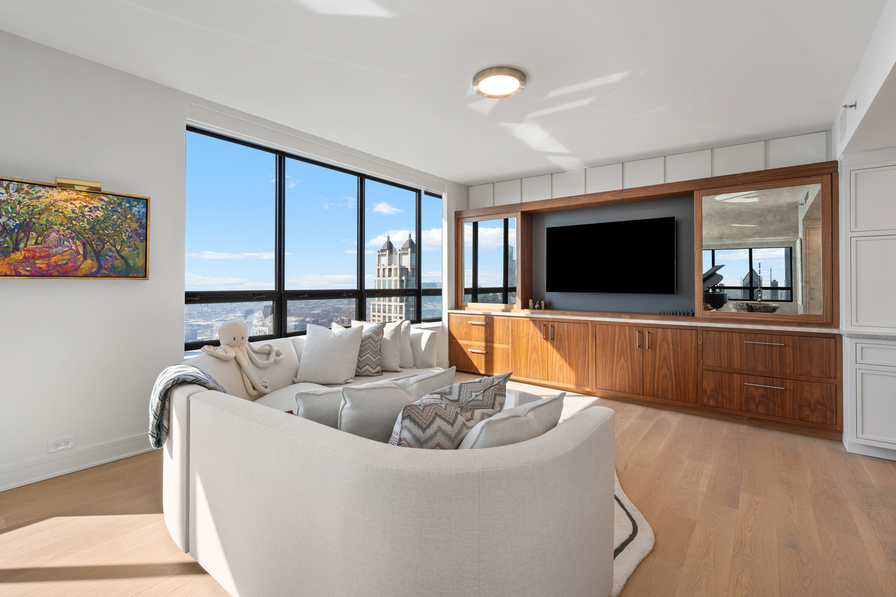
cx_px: 444
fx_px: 398
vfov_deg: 73.7
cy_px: 297
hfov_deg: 96.8
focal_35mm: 16
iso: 100
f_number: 11
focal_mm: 14
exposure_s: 1/10
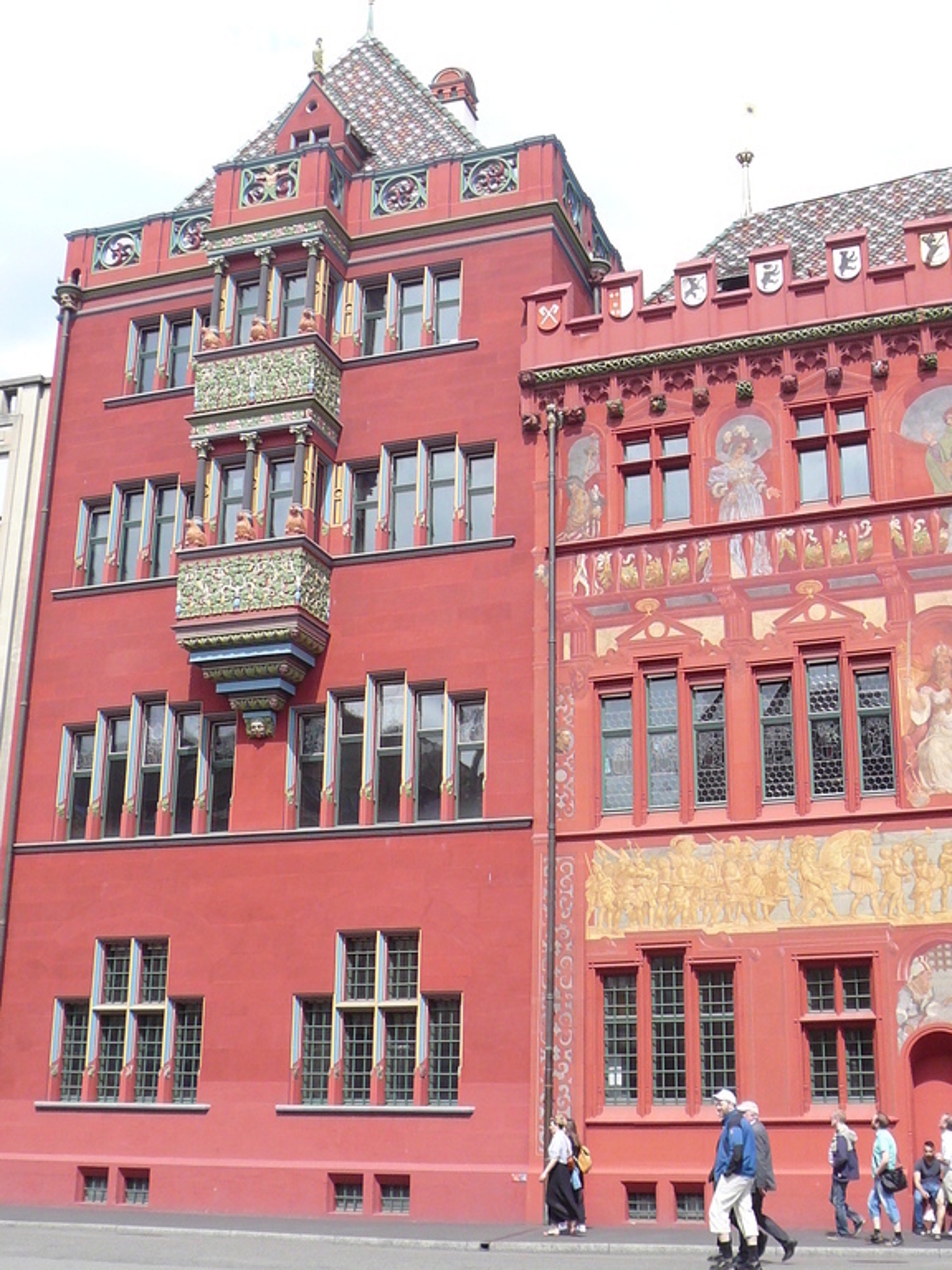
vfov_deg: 42.9
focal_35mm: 44
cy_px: 635
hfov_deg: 32.9
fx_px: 1613
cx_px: 476
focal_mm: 4.7
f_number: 8
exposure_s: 1/160
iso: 100
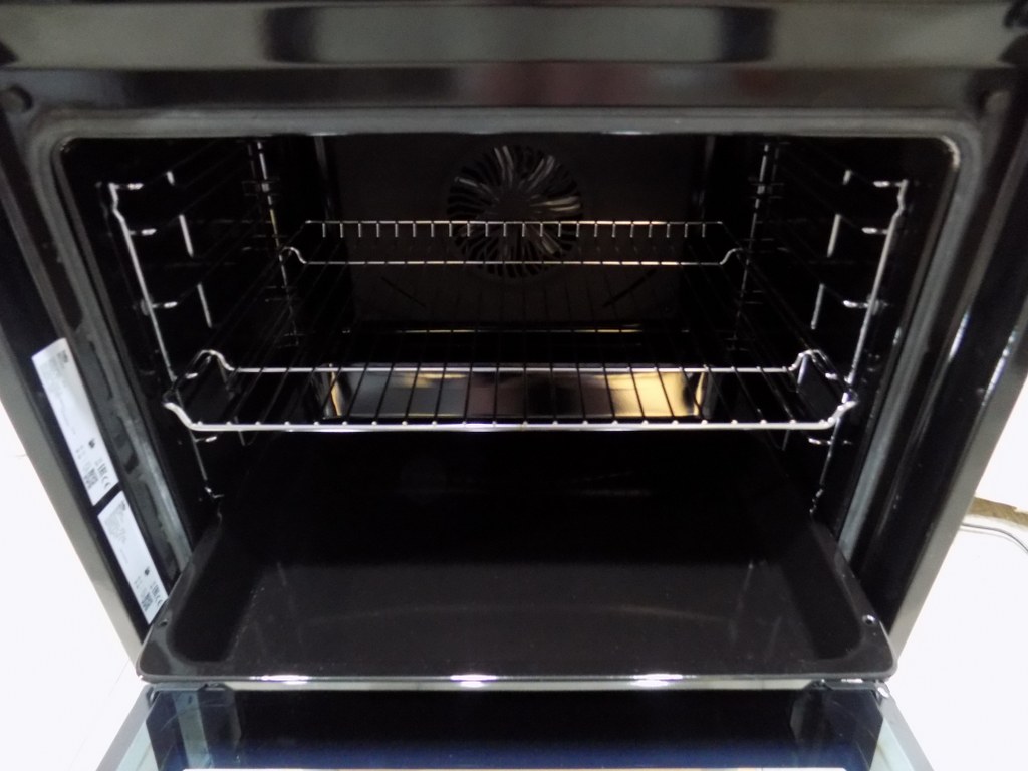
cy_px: 386
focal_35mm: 23
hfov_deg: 73.9
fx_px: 683
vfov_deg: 58.9
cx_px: 514
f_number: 3.1
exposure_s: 1/8
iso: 400
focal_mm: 4
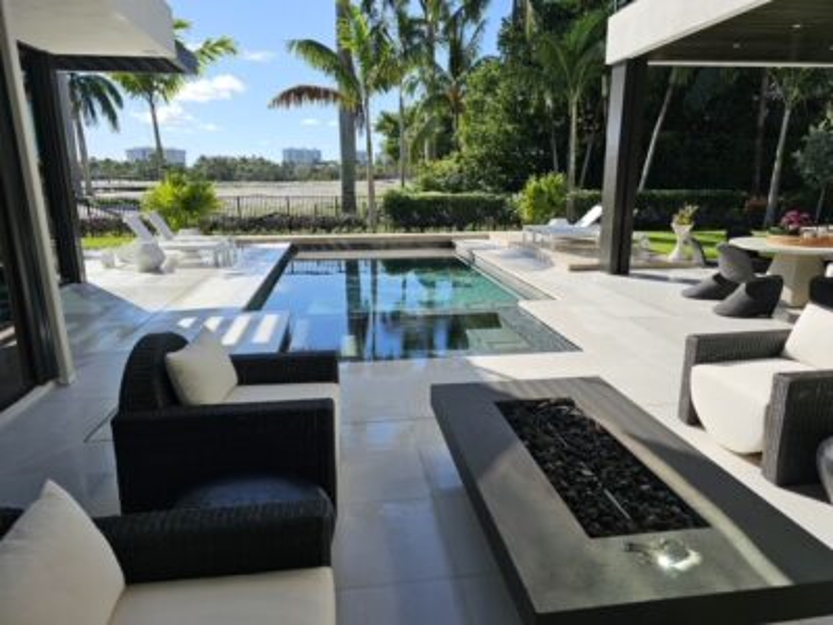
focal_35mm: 23
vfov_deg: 58.9
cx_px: 416
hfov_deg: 73.9
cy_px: 312
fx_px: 553
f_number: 1.7
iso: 10
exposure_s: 1/752
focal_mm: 6.3
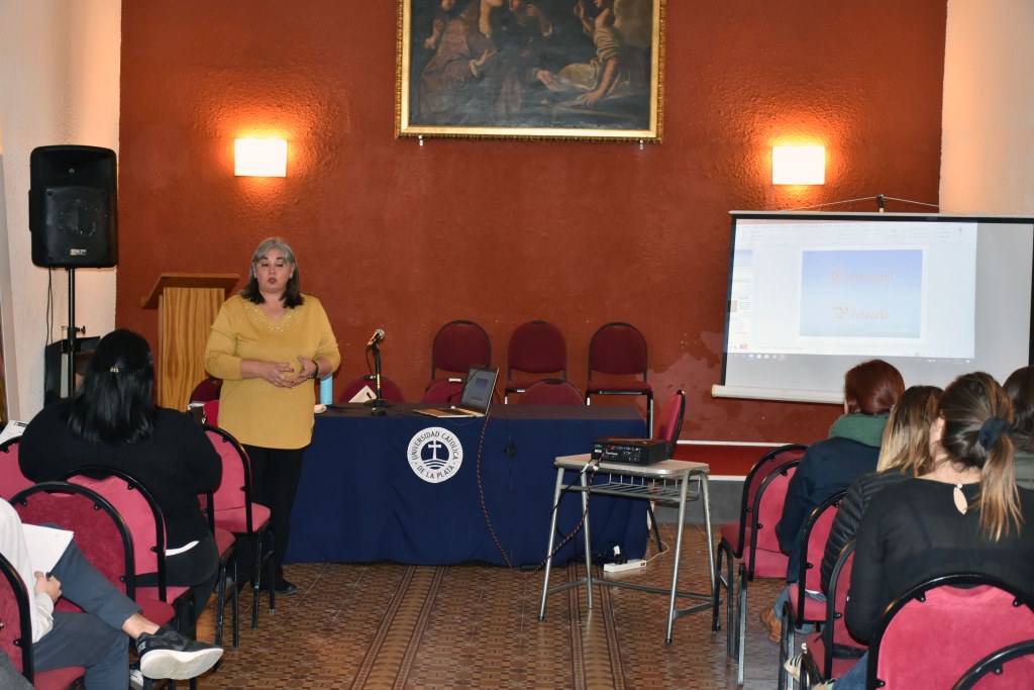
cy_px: 345
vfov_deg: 23.8
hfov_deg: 35.0
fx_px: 1637
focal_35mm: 57
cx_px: 517
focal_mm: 38
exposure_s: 1/60
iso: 800
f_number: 5
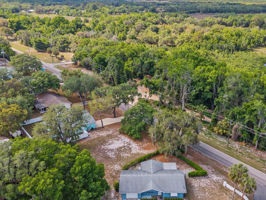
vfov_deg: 38.6
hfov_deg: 50.0
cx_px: 149
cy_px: 114
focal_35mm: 37
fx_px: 284
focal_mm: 8.67
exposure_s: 1/2500
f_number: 1.8
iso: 390
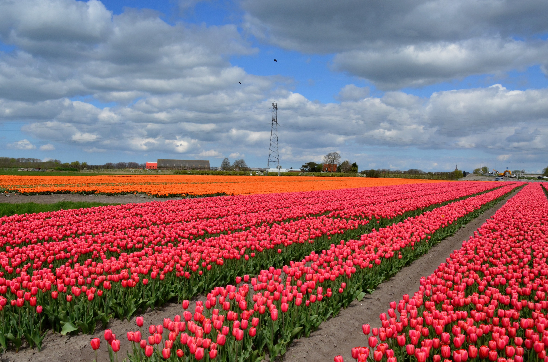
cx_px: 274
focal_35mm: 36
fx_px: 547
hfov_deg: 53.2
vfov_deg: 36.7
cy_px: 181
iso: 500
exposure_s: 1/640
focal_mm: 24
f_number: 13
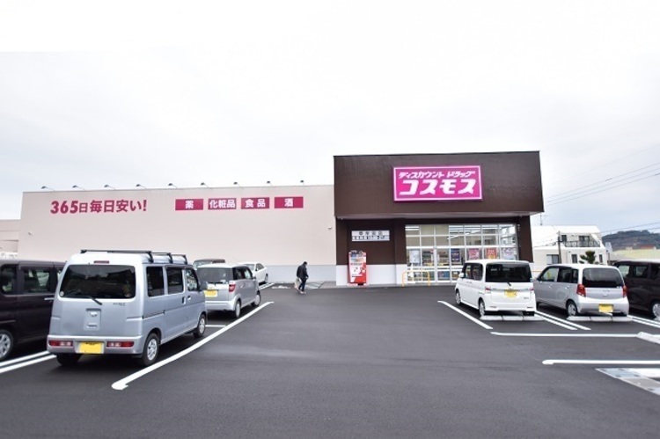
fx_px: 357
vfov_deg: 63.1
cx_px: 330
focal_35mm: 20
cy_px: 220
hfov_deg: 85.5
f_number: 3.5
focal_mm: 13
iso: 160
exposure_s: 1/640
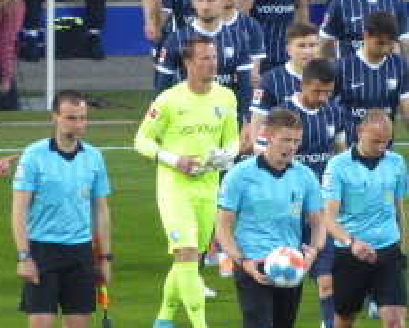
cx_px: 200
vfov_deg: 1.3
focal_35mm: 1214
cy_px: 124
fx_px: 14708
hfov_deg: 1.6
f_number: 6.1
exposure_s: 1/80
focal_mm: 107.5
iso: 400
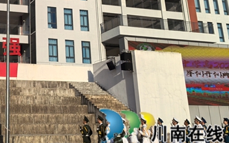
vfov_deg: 21.4
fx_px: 368
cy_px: 9
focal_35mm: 59
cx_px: 17
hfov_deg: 32.6
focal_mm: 5.75
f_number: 2
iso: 50
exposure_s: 1/4202
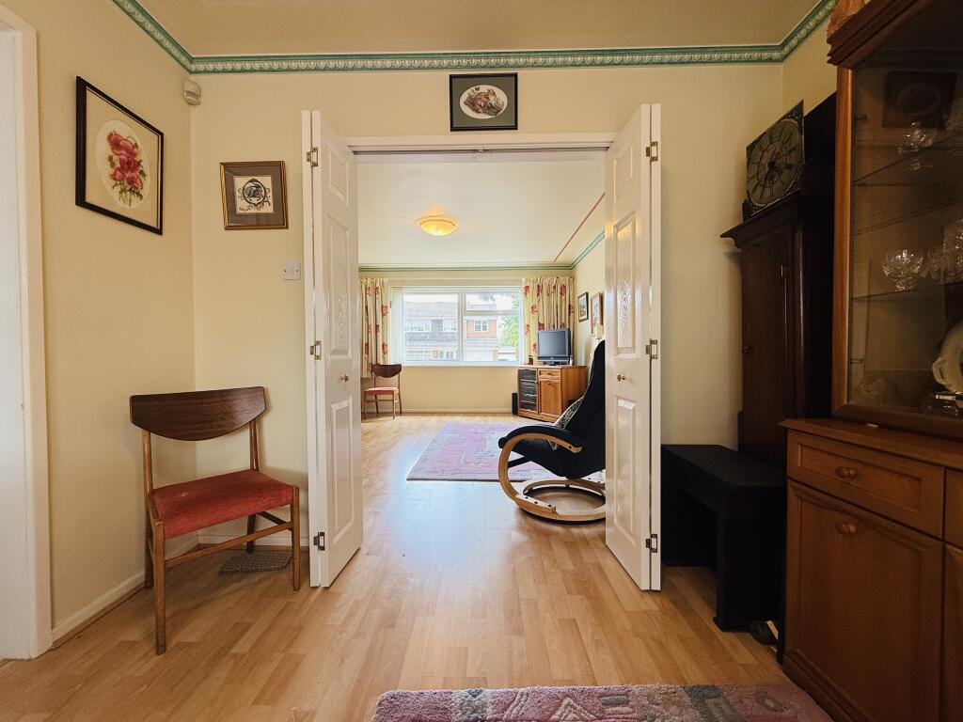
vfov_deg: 85.7
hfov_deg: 102.1
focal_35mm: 14
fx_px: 389
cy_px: 361
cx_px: 482
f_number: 2.2
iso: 100
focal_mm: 2.22
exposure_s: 1/100
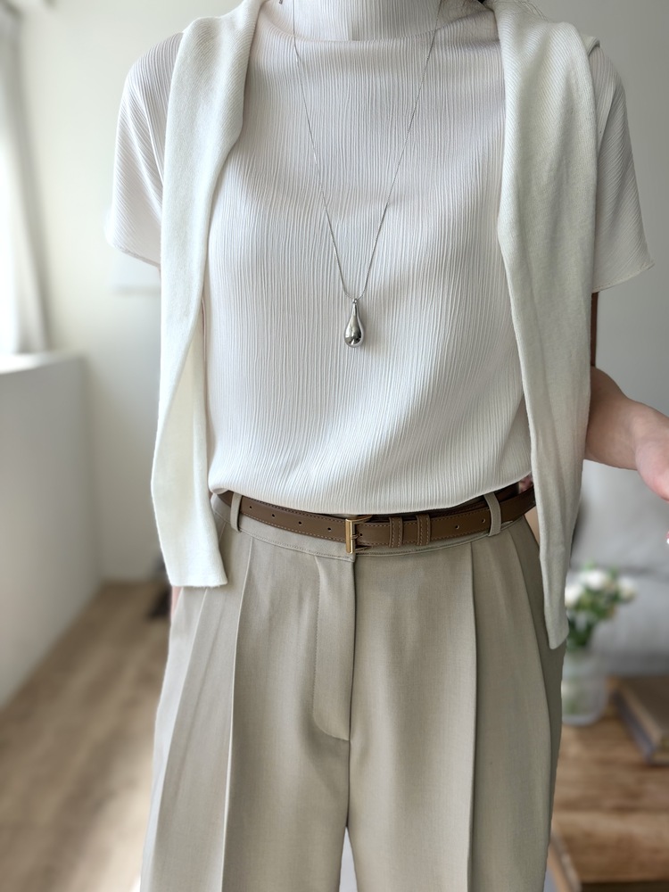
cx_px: 334
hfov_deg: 53.1
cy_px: 446
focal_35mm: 26
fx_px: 670
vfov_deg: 67.3
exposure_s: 1/399
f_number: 1.6
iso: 50
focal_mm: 5.96
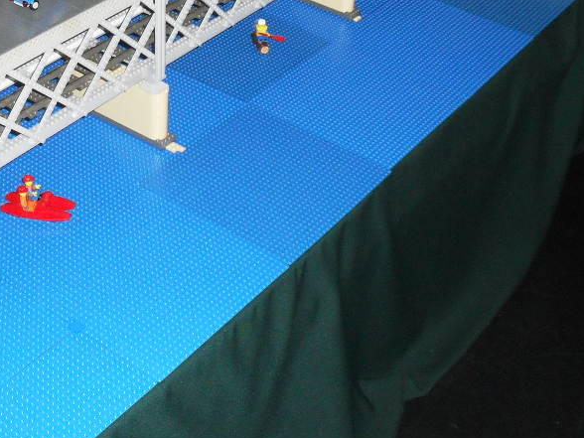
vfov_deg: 23.9
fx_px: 1029
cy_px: 158
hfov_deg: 31.4
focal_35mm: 61
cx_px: 181
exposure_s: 1/45
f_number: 3.2
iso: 200
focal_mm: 6.3
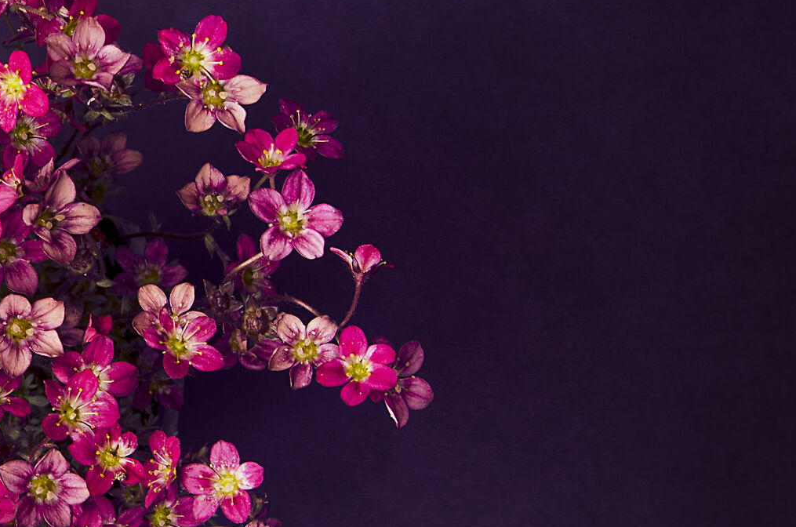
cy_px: 313
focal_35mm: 124
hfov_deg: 15.9
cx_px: -137
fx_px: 2740
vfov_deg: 11.0
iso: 125
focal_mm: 35
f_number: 9
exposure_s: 1/200
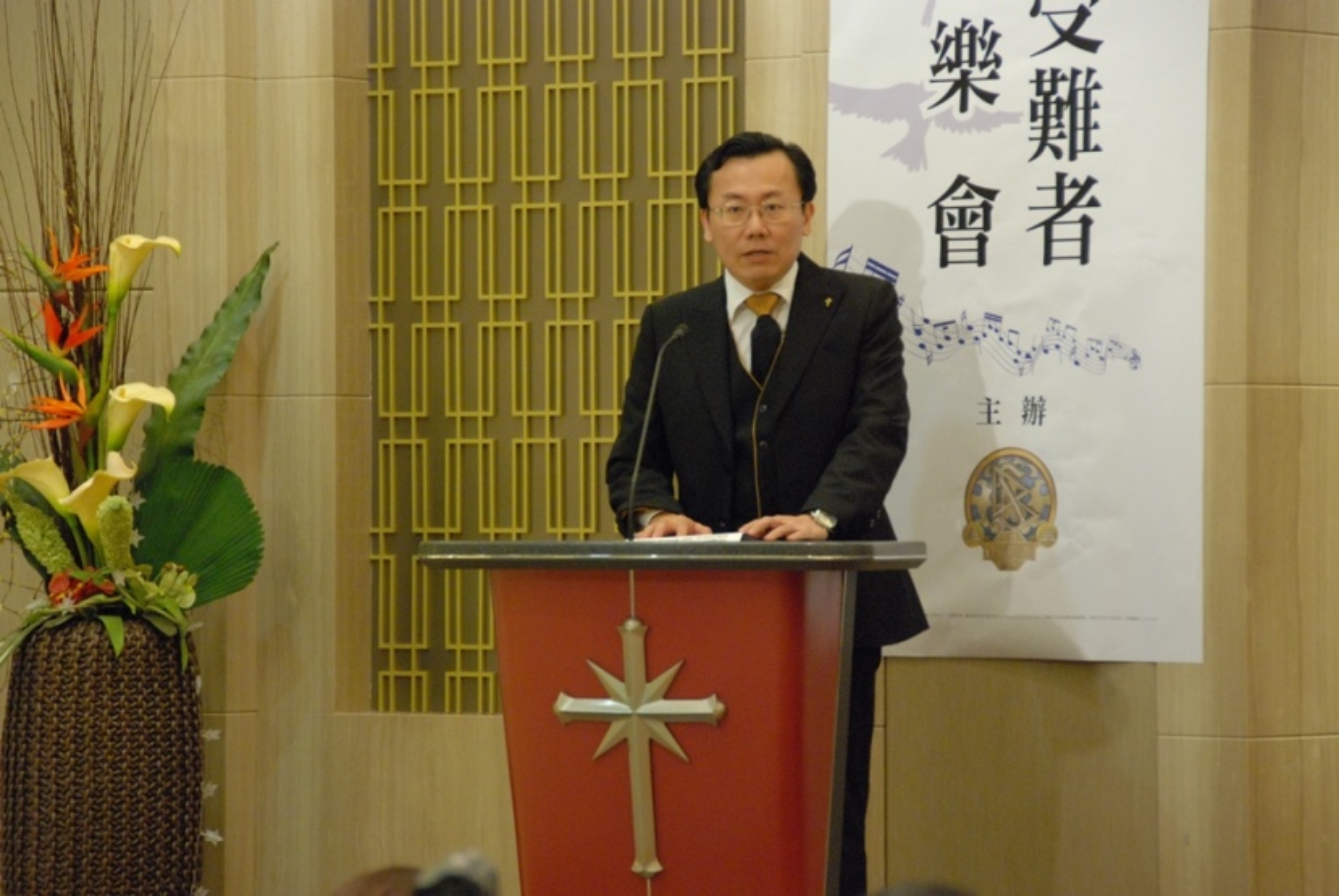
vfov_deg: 7.7
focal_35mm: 180
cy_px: 448
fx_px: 6703
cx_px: 670
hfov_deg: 11.4
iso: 1600
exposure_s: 1/40
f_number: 5.3
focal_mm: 120
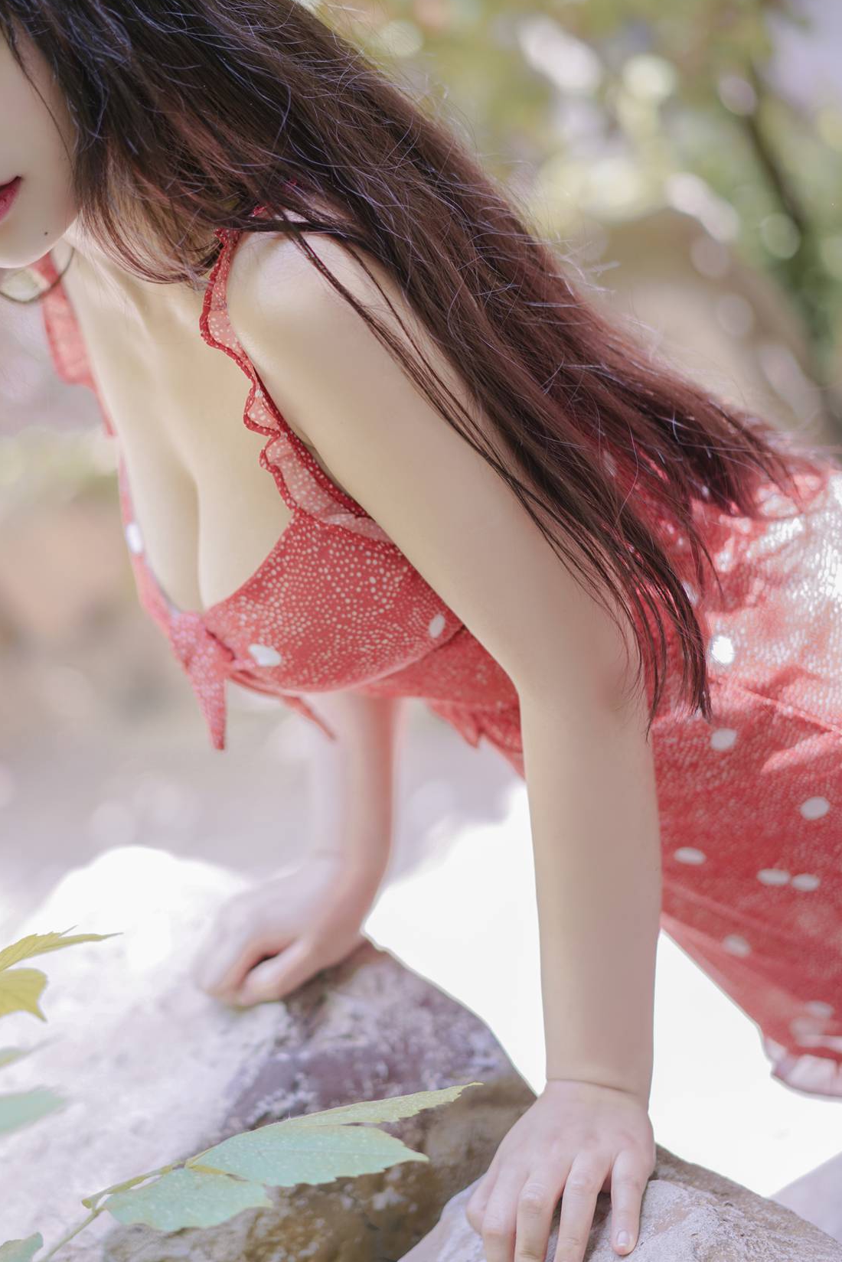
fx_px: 2630
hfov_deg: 18.1
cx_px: 277
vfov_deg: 27.0
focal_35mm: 75
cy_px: 544
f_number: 1.8
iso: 160
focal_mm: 55
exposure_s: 1/320
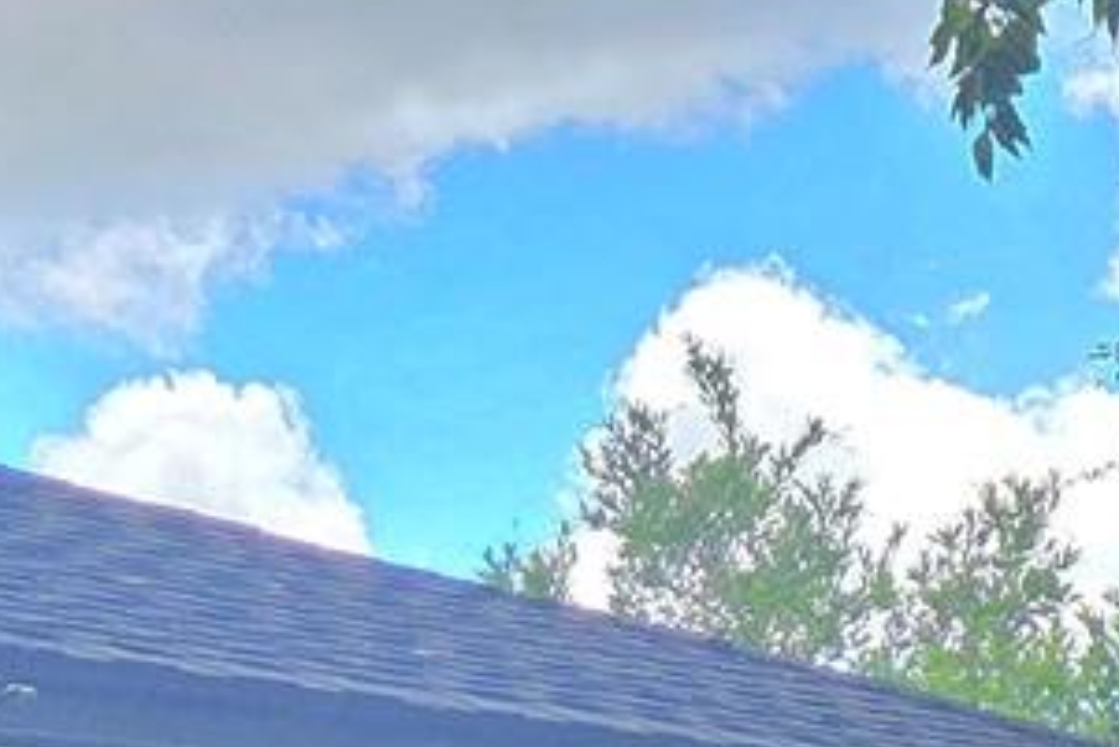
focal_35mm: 127
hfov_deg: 15.2
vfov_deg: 9.8
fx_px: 3949
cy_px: 1643
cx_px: 1524
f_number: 1.8
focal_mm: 5.4
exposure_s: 1/5000
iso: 80
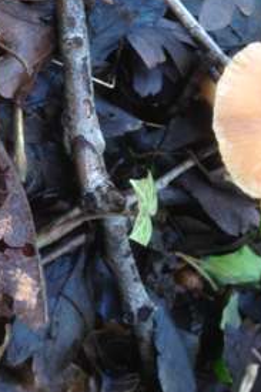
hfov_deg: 17.2
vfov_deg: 26.8
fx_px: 817
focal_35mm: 75
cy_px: 120
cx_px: -70
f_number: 2.4
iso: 50
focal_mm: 4.12
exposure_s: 1/20
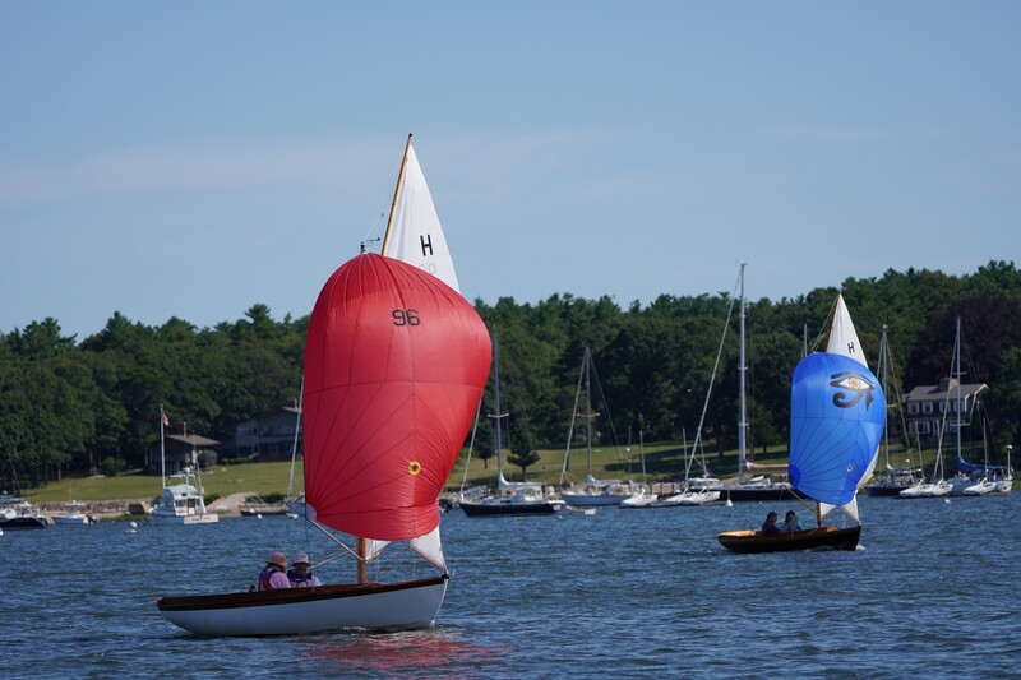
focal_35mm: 240
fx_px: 6805
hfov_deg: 8.6
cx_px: 510
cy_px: 340
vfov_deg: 5.7
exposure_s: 1/1000
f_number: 5
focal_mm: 160
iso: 100
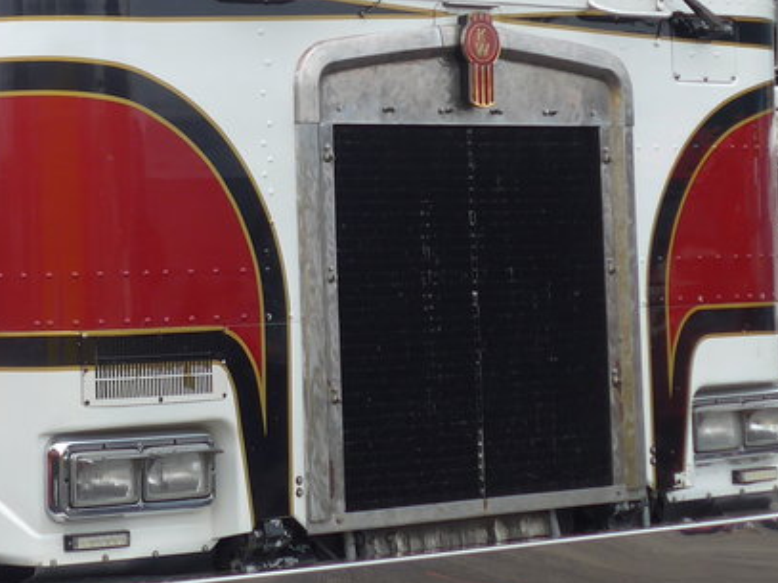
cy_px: 151
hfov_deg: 16.8
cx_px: 23
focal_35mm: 115
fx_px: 2584
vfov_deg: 12.8
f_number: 2.8
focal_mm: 8
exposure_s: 1/500
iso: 80
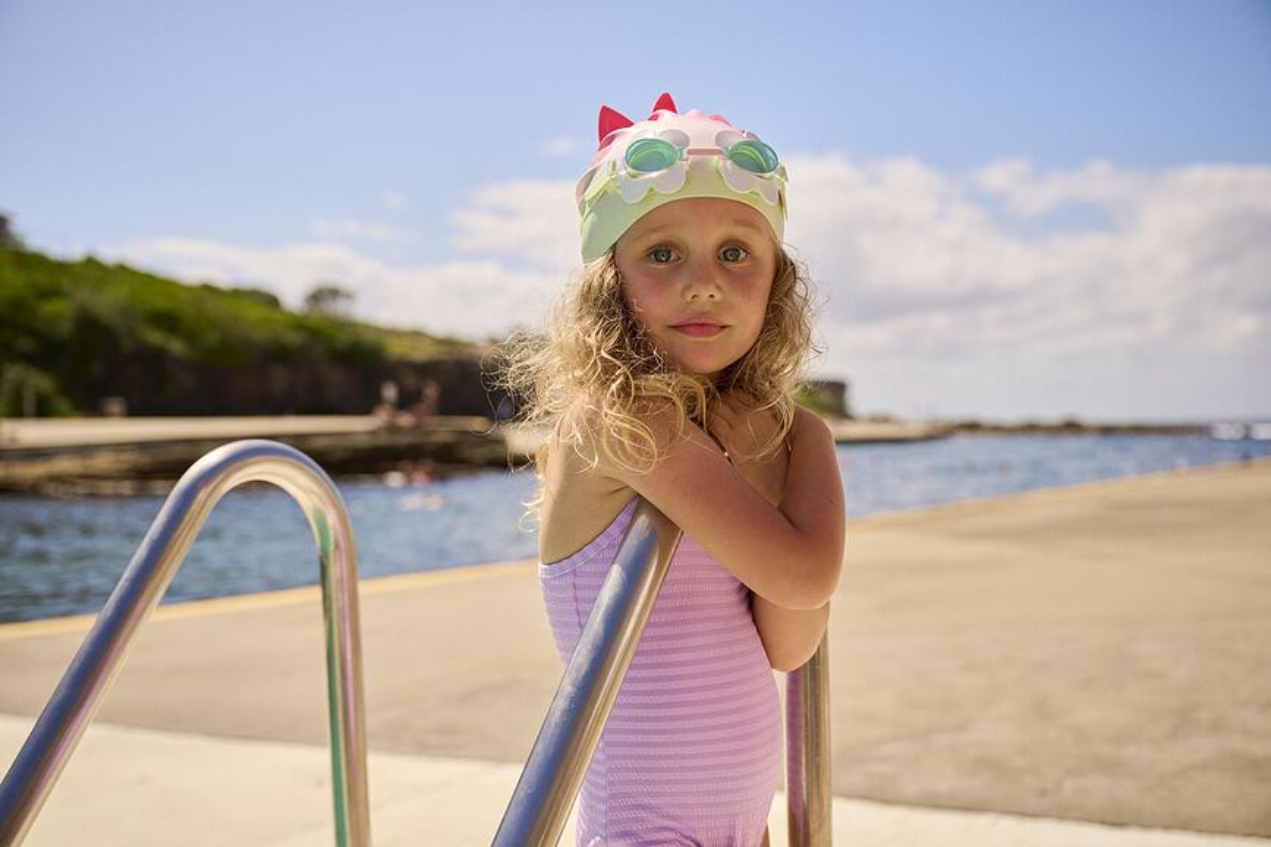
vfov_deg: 33.4
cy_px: 424
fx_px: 1412
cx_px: 636
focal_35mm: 40
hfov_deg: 48.5
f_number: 3.5
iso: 500
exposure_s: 1/8000
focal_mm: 40
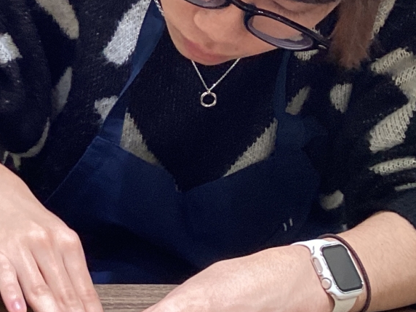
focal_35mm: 104
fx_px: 1250
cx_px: -124
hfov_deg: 17.7
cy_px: 48
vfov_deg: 14.1
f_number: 2.4
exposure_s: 1/60
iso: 80
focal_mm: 3.3
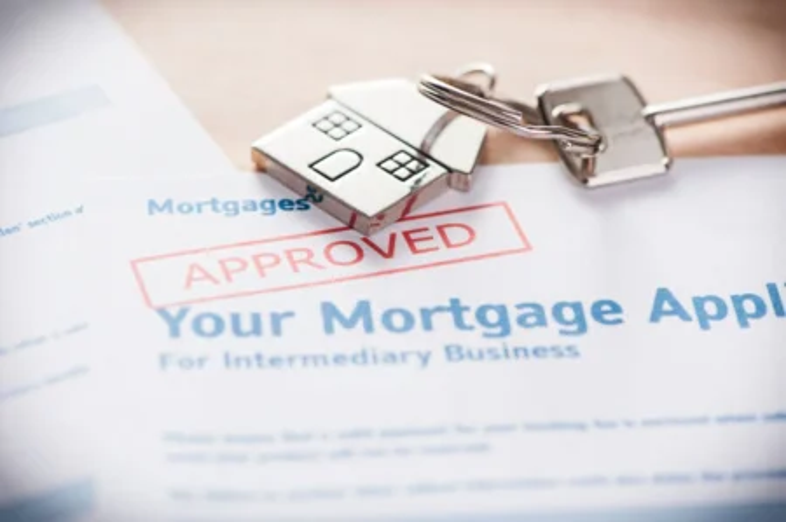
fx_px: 2290
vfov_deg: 13.0
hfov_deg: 19.5
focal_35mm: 105
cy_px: 261
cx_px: 393
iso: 200
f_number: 6.3
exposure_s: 1/125
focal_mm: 105
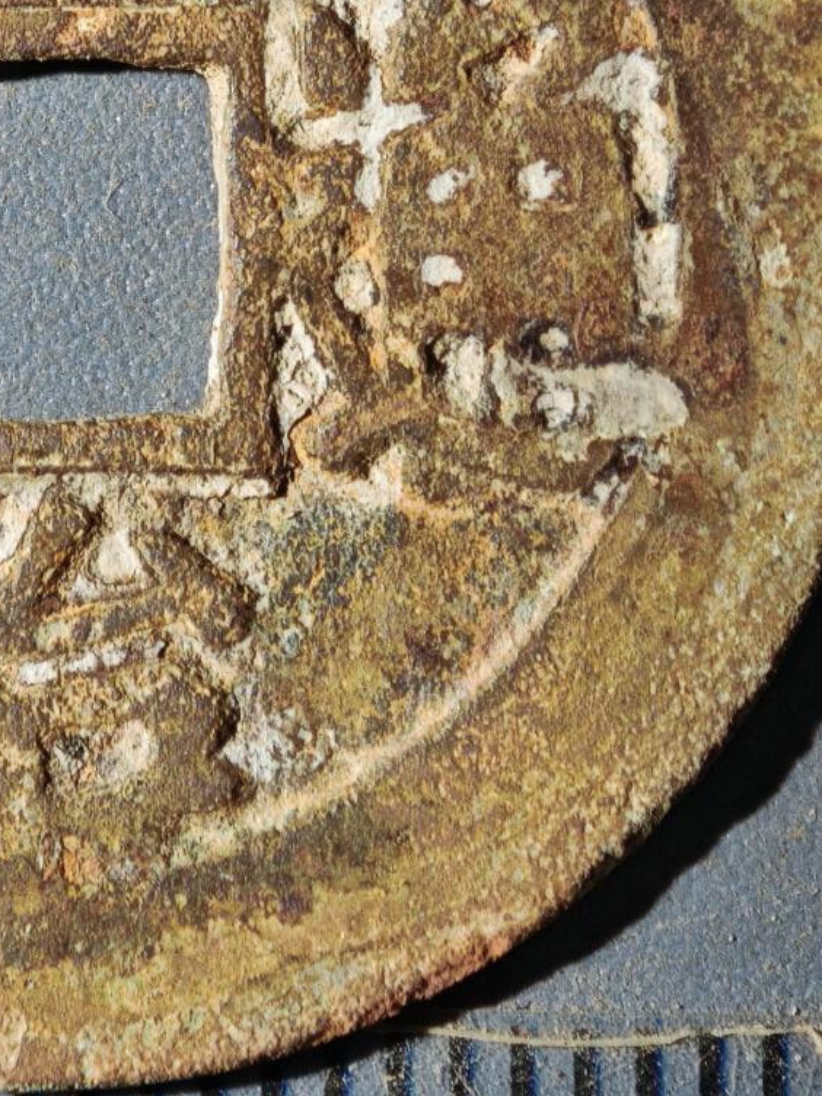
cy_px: 68
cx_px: 13
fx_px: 6744
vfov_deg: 9.2
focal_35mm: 213
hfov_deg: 7.0
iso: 160
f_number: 2
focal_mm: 9
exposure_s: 1/100
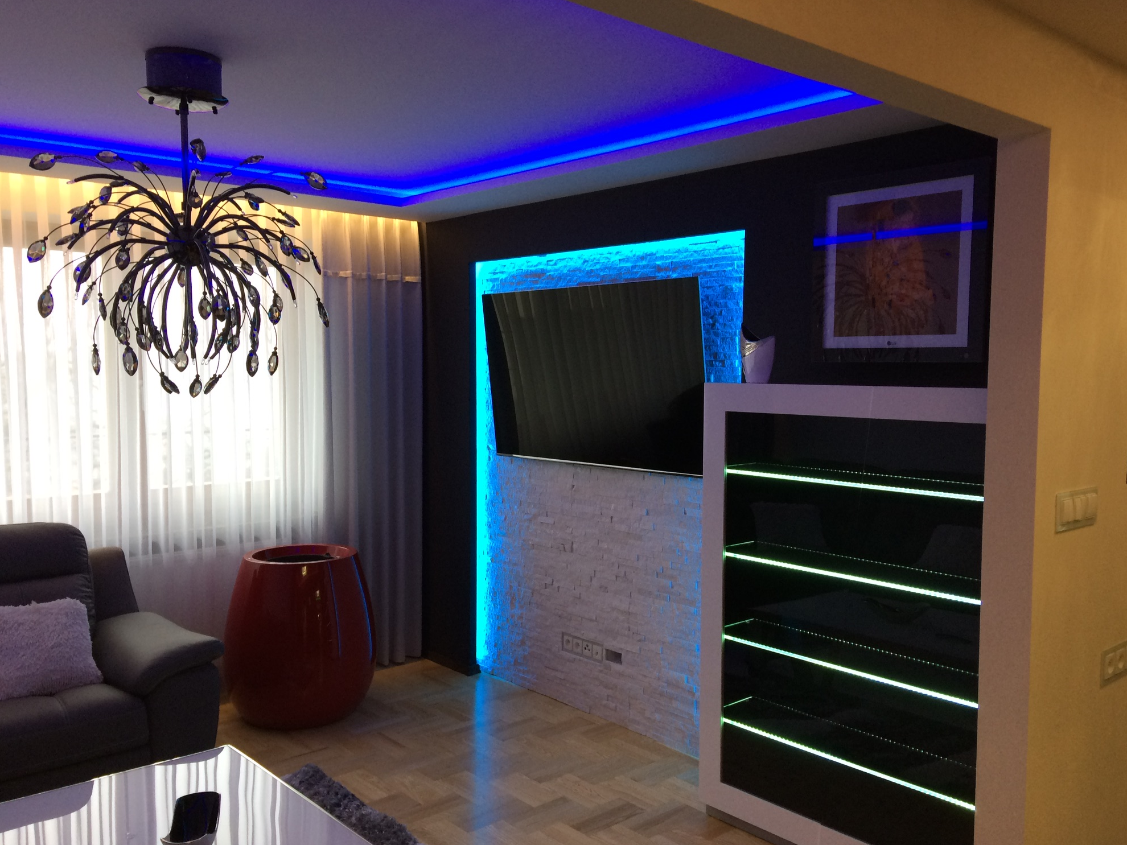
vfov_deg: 46.8
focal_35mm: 30
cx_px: 582
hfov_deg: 60.0
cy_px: 434
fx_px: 977
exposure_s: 1/33
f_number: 2.2
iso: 50
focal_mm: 4.15
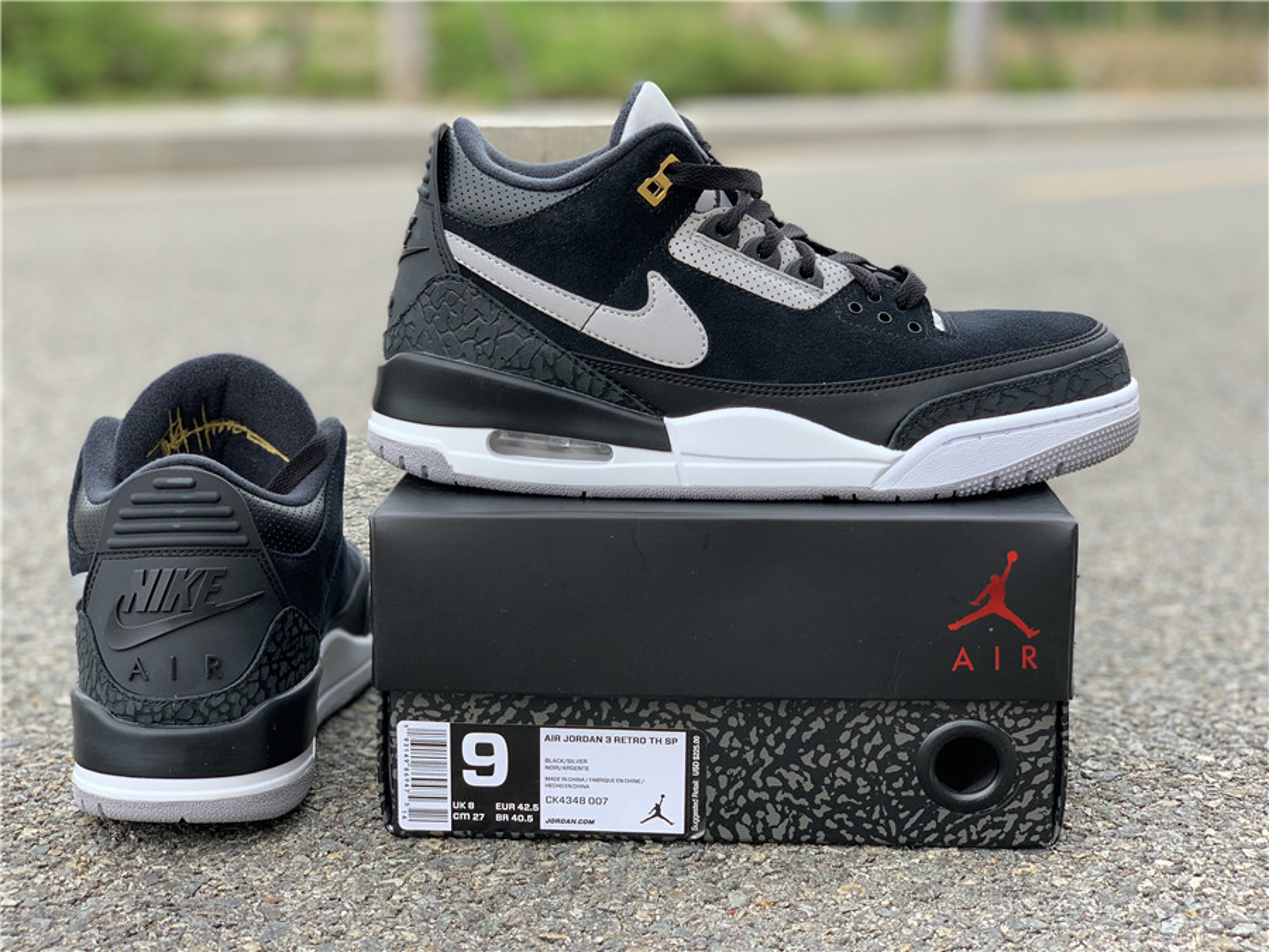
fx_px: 1906
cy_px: 476
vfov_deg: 28.0
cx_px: 634
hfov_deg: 36.8
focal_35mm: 52
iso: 16
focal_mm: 6
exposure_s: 1/215
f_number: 2.4
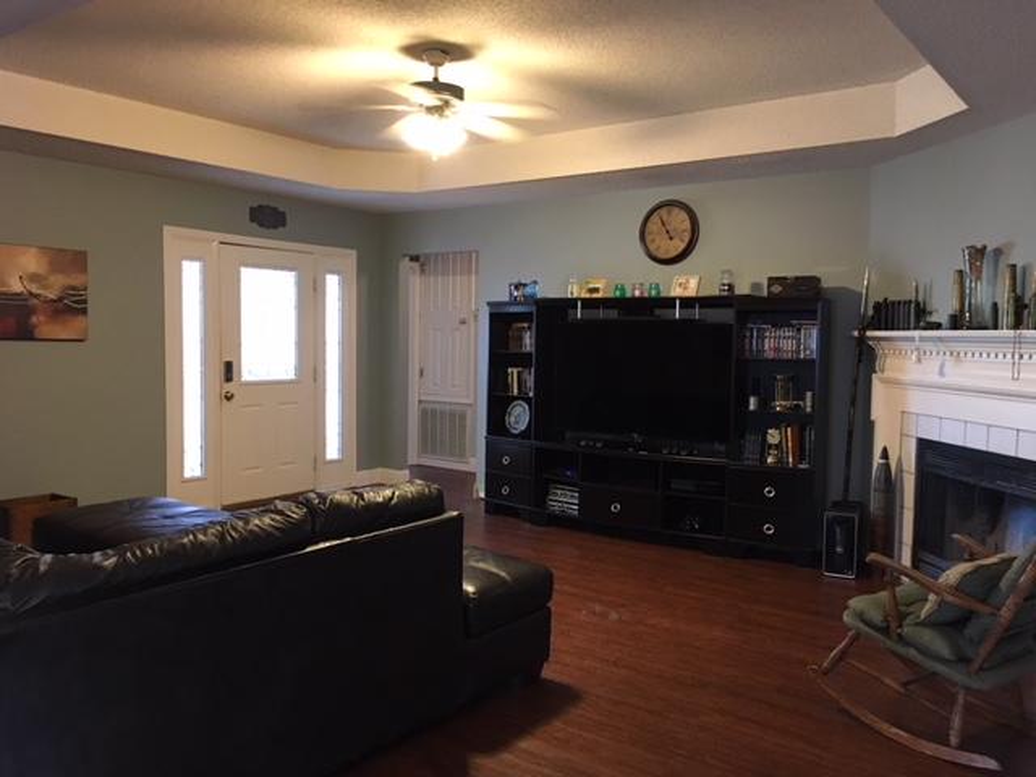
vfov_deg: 48.2
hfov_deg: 61.7
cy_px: 388
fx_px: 868
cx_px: 518
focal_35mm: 29
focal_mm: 4.15
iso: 200
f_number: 2.2
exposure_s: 1/20
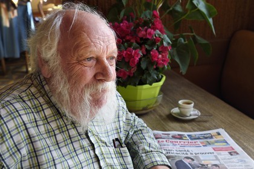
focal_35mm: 46
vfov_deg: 29.2
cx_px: 127
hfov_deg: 42.7
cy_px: 84
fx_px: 325
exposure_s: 1/200
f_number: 7.1
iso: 800
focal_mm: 46
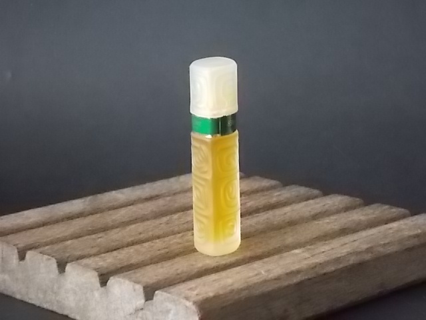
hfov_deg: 17.4
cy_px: 160
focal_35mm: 113
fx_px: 1391
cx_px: 213
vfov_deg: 13.1
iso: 800
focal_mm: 20.1
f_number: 6
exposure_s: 1/80
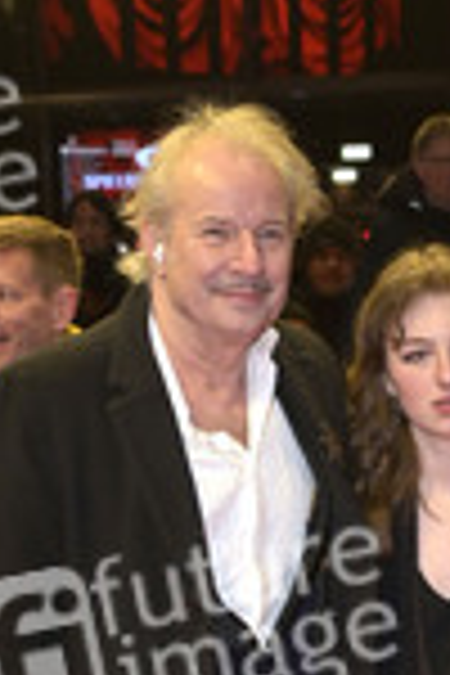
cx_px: 297
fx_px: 1894
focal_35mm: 101
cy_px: 860
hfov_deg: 13.5
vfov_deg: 18.8
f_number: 5
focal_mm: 38
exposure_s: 1/640
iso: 1600
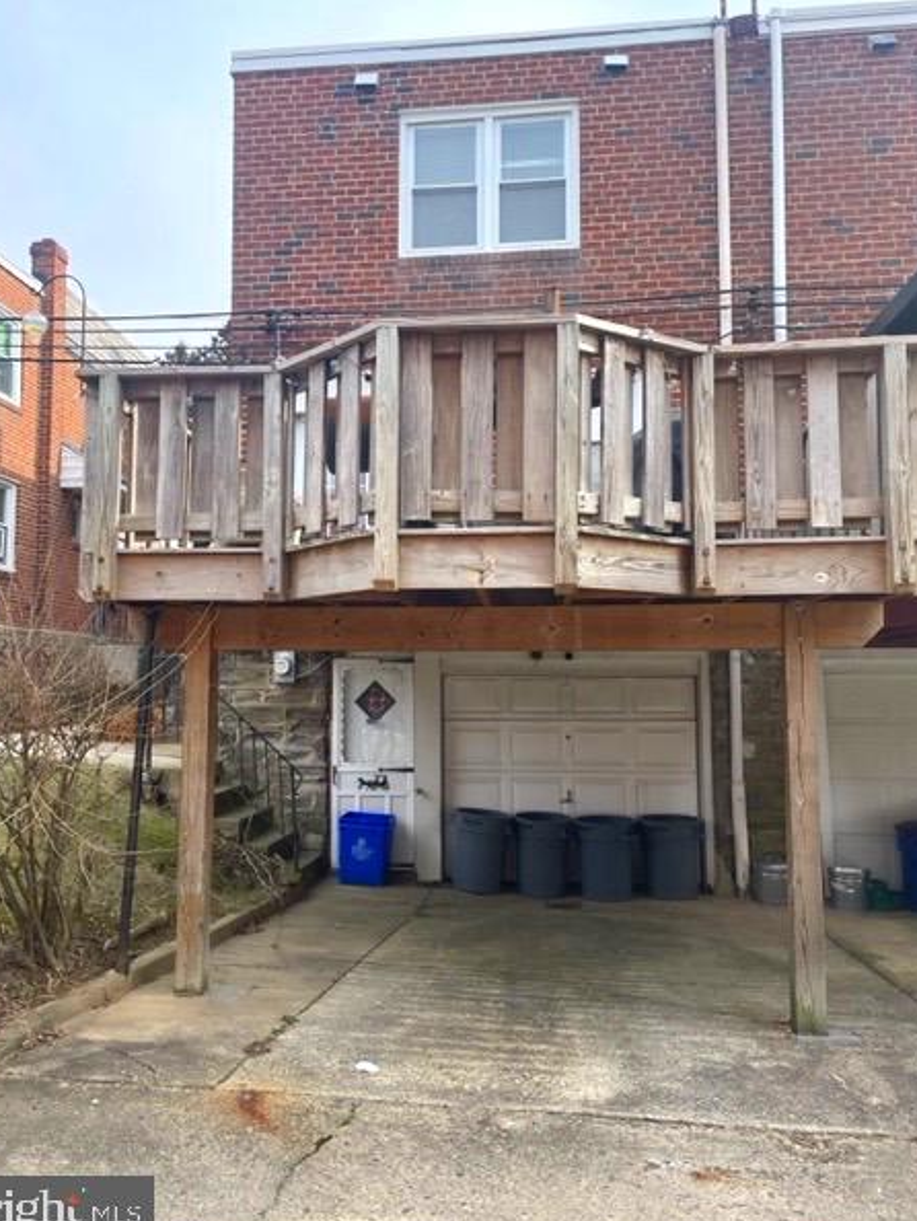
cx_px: 434
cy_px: 588
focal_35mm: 28
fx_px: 988
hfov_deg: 49.8
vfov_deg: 63.4
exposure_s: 1/1006
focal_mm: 4.2
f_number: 1.6
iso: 32
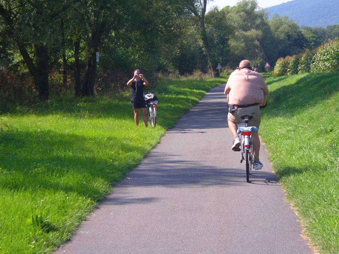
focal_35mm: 104
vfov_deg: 14.2
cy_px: 127
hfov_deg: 18.9
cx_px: 170
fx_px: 1018
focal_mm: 16
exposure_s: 1/250
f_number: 3.9
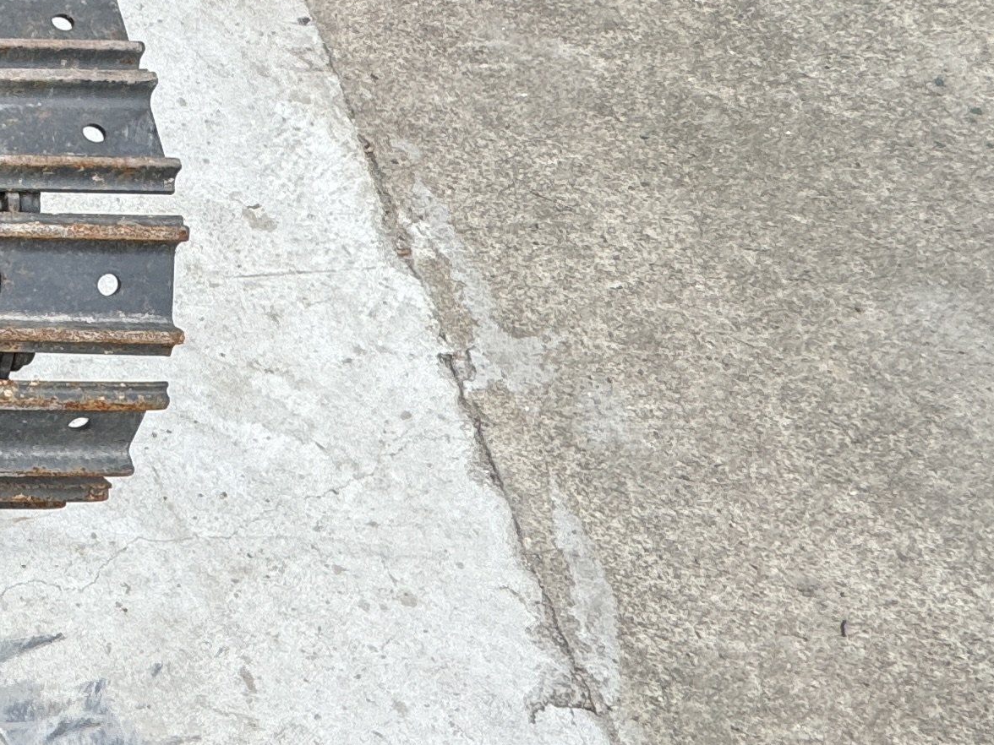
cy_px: 199
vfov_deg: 29.8
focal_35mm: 48
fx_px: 1378
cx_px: -677
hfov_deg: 24.3
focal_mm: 2.22
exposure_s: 1/99
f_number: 2.2
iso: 80
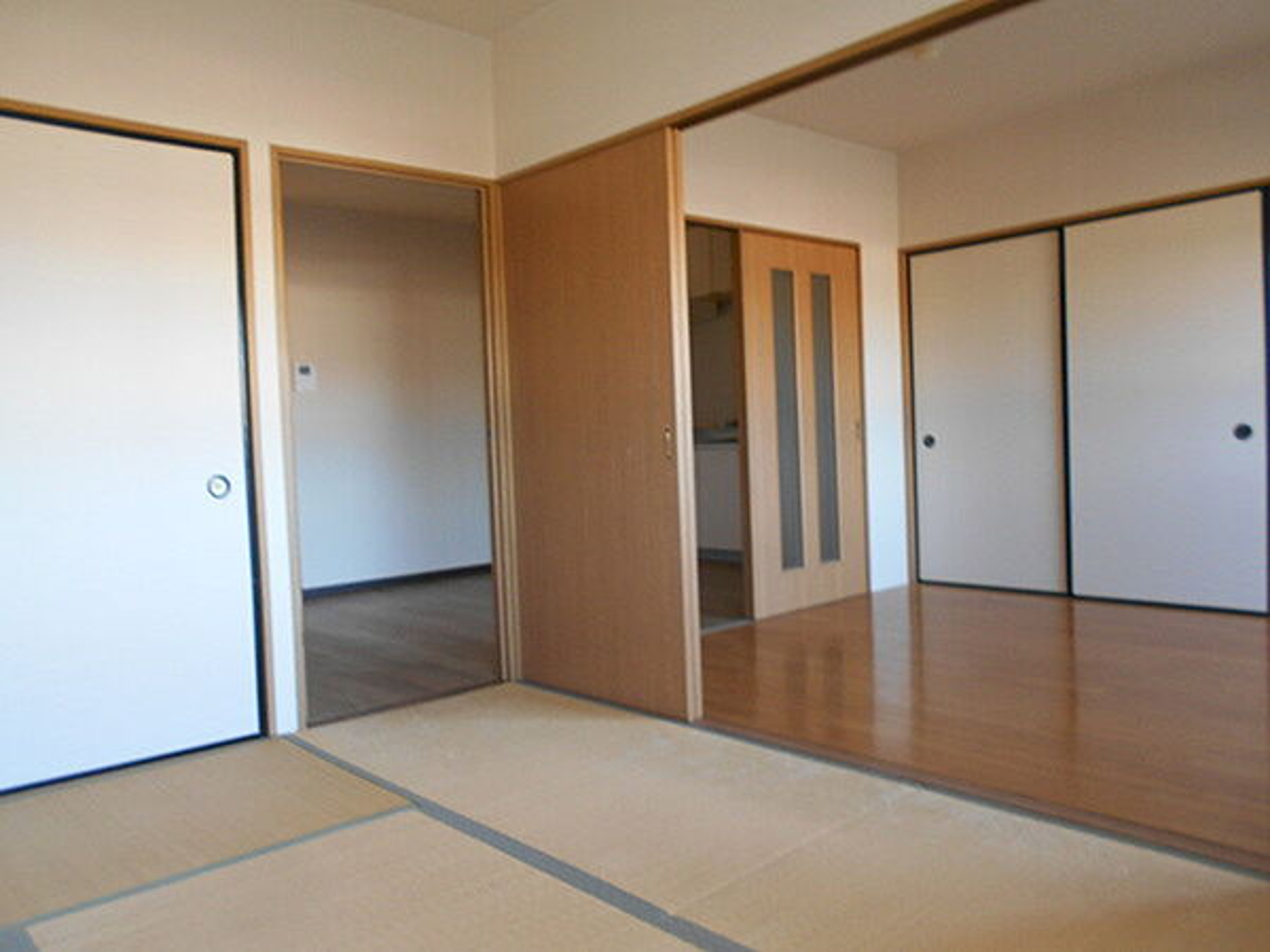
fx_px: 954
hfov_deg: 67.3
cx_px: 635
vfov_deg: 53.1
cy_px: 476
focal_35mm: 26
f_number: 3.2
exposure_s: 1/30
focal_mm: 4.6
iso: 250
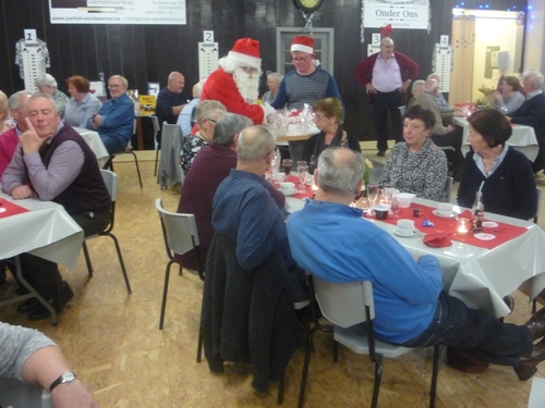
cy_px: 180
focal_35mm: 36
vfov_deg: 39.6
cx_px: 317
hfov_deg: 51.1
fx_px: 567
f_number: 3.3
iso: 400
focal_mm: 5.2
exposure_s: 1/8
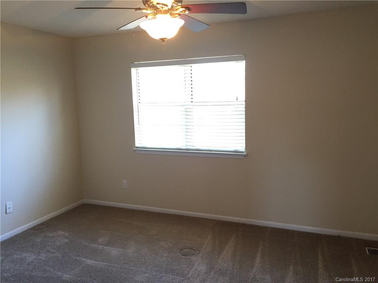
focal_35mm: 29
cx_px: 189
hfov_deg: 61.7
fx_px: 317
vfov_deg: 48.2
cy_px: 142
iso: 125
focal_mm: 4.15
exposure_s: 1/30
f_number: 2.2
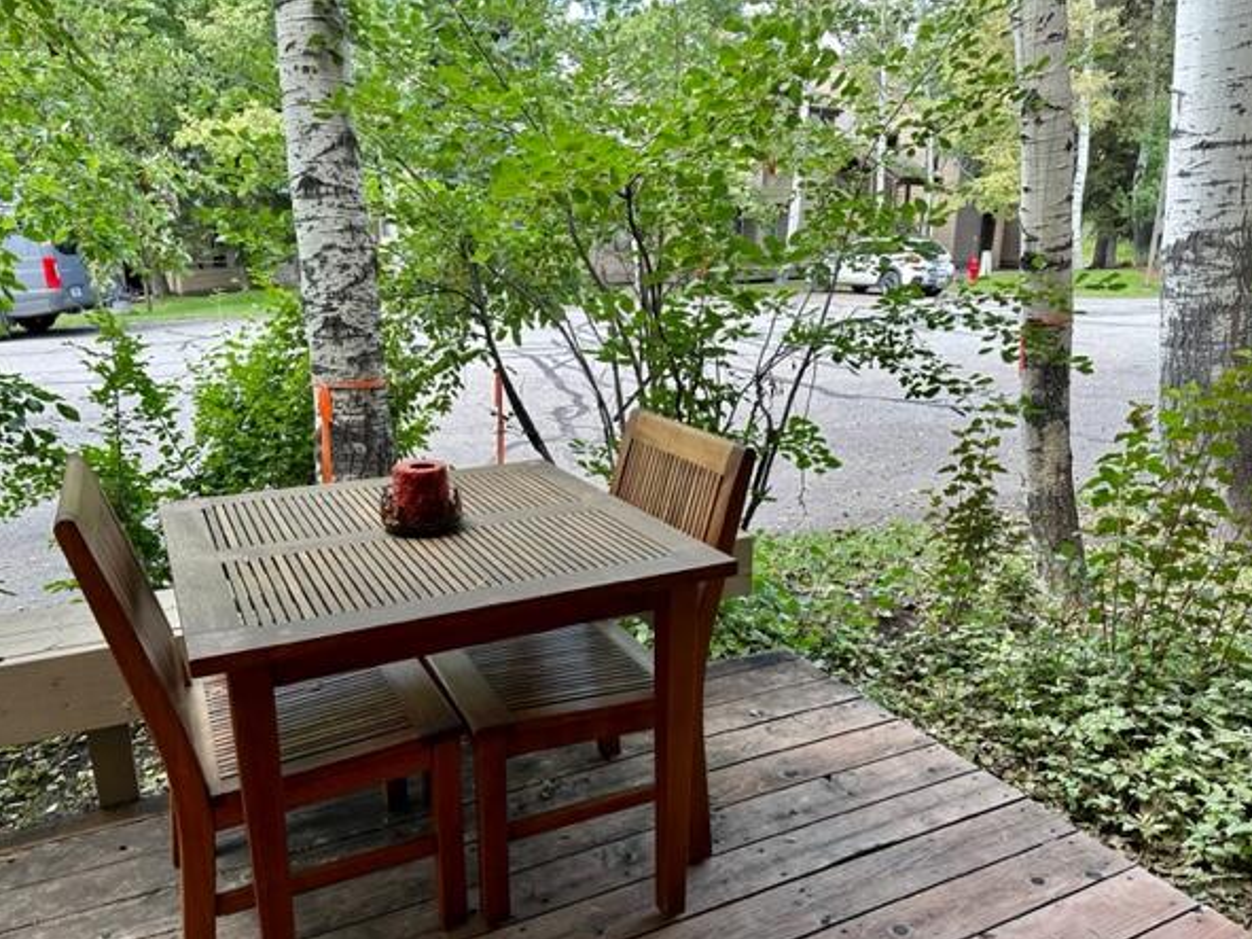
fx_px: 940
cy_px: 507
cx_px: 608
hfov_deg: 67.3
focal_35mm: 26
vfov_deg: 53.0
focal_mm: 6.86
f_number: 1.78
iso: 64
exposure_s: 1/170
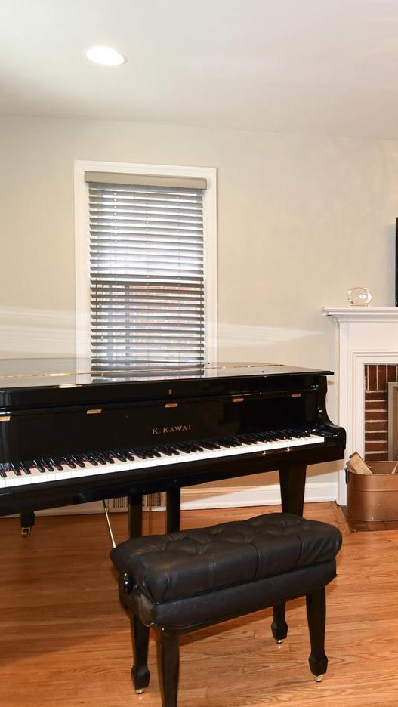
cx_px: 335
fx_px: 544
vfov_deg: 66.1
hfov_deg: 38.3
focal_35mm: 29
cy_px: 352
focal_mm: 12
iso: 800
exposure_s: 1/60
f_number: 4
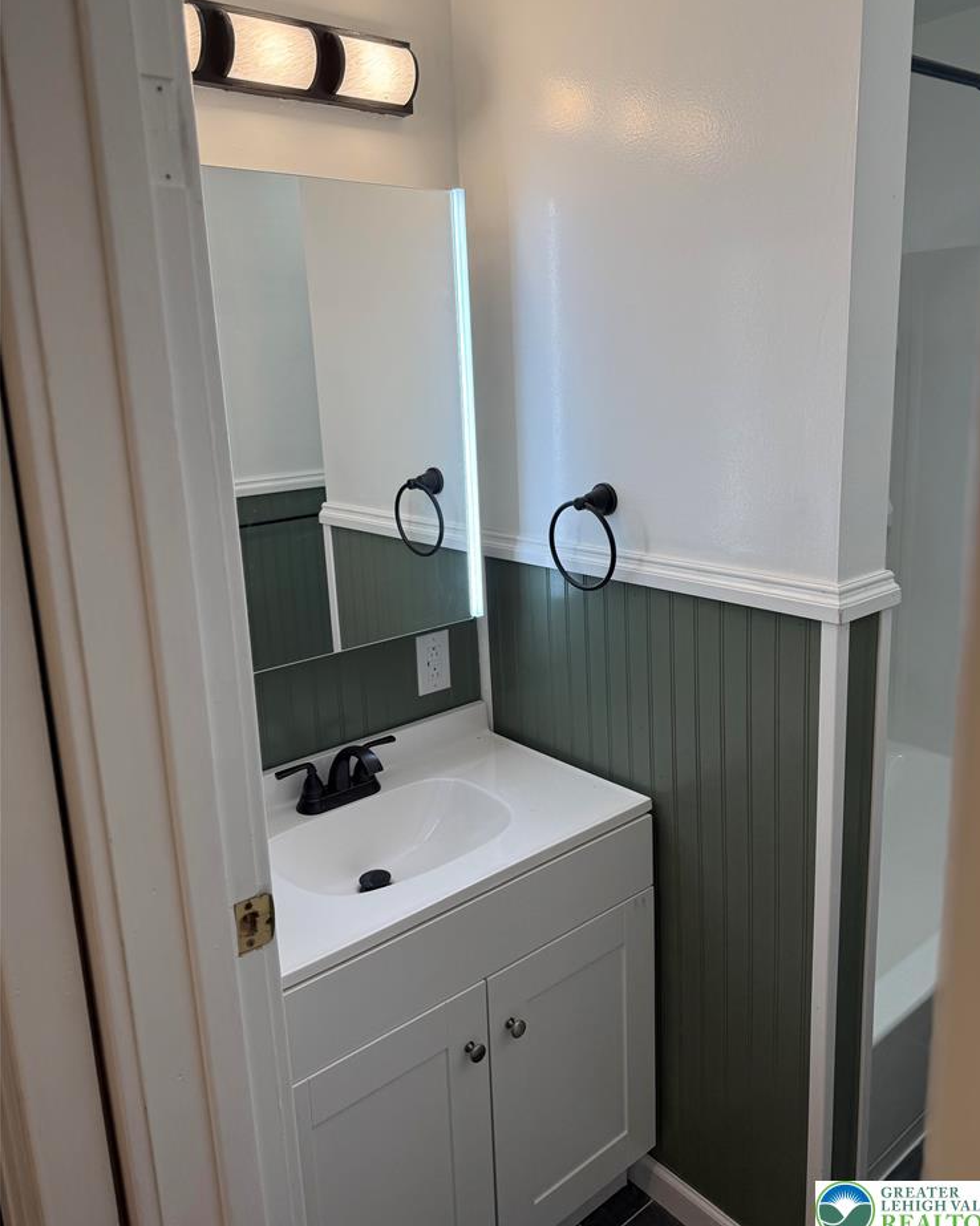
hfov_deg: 54.9
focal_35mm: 26
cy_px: 567
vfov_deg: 66.0
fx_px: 943
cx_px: 509
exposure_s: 1/252
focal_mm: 6.76
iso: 80
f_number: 1.78
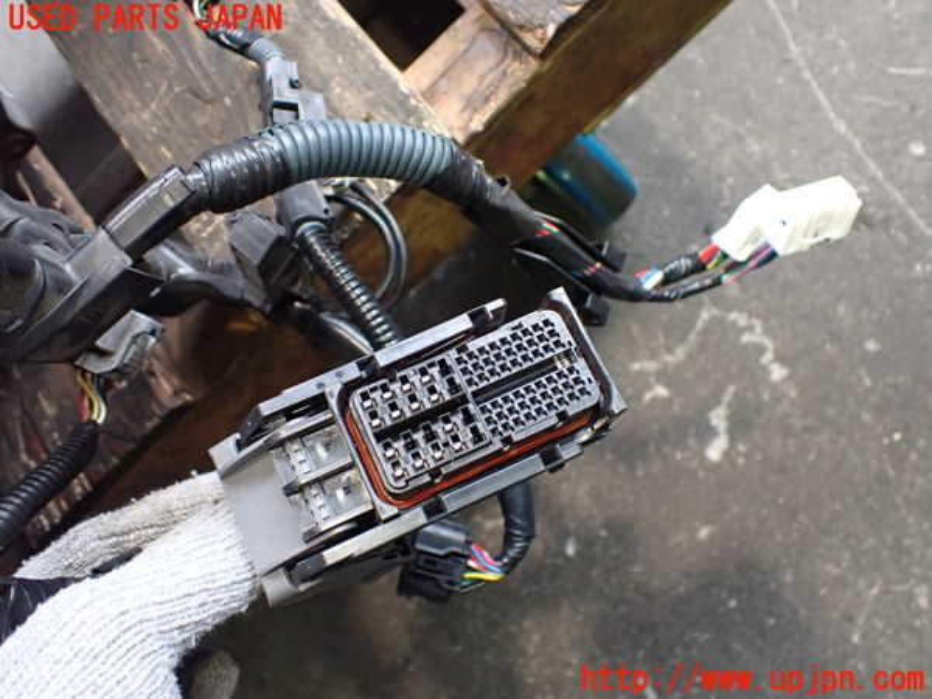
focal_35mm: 30
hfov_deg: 60.0
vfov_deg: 46.8
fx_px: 808
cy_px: 350
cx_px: 466
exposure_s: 1/125
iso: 800
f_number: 2.3
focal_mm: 5.4
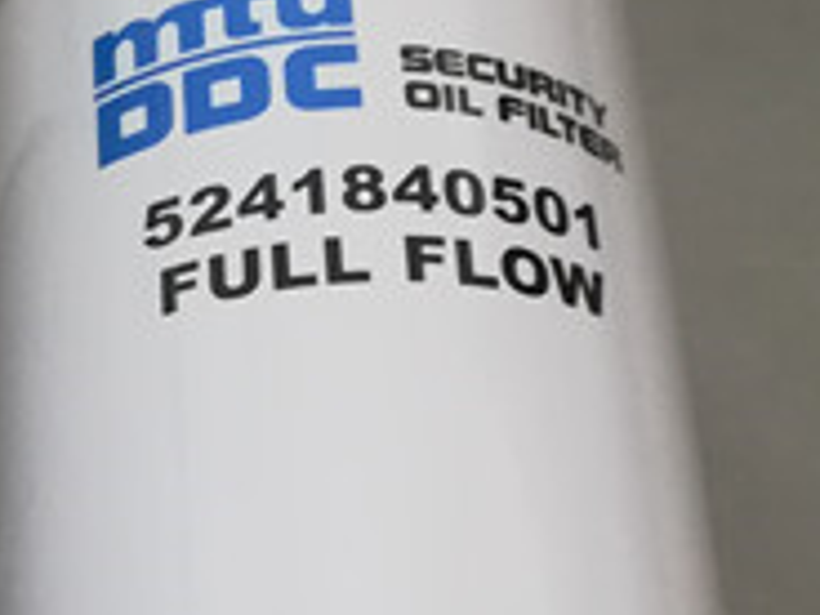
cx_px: -205
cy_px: 604
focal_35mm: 92
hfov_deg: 19.8
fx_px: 2179
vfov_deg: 15.8
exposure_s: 1/20
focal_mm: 3.83
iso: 500
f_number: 2.2
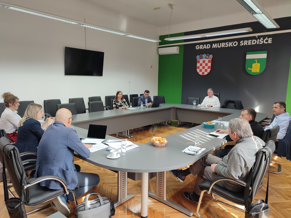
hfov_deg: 69.4
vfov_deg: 54.9
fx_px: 210
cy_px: 109
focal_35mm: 25
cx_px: 146
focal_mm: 6.04
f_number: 1.9
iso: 161
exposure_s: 1/33
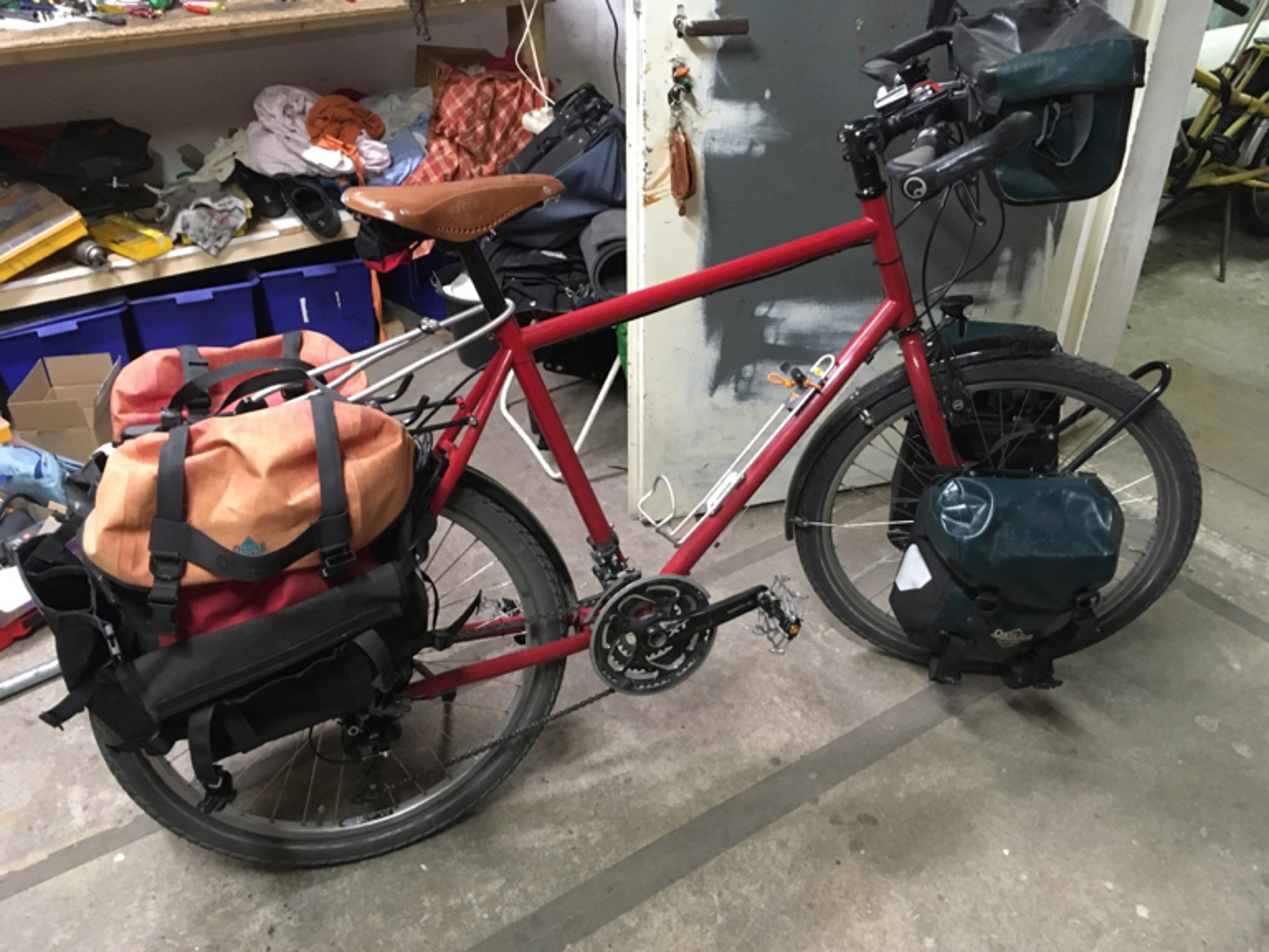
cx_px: 634
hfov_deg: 61.7
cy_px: 476
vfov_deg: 48.2
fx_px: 1063
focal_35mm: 29
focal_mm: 4.15
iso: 200
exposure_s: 1/17
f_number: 2.2
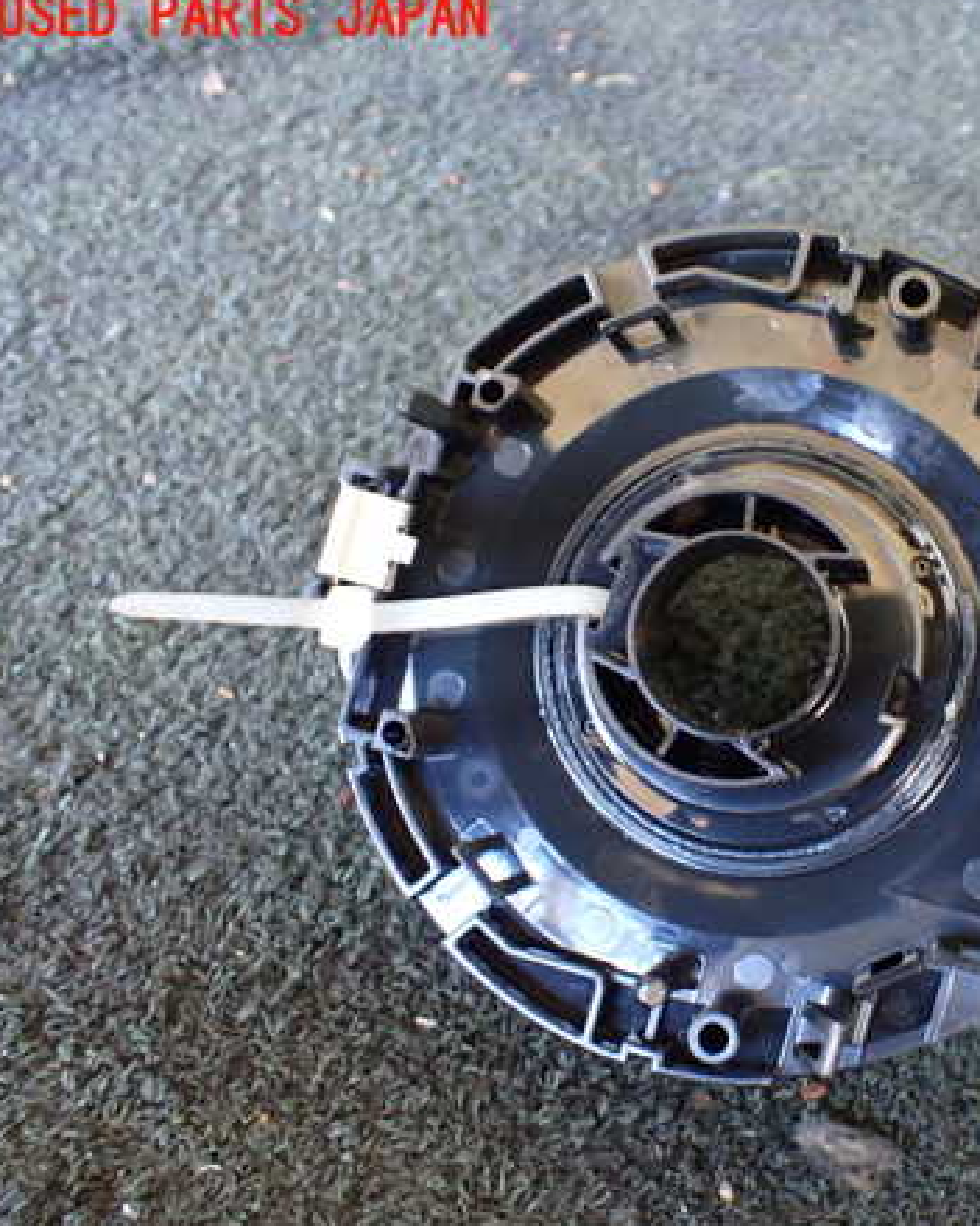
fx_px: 1451
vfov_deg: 45.8
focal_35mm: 40
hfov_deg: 35.8
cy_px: 612
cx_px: 818
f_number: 2.3
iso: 1000
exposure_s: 1/30
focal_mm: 5.4
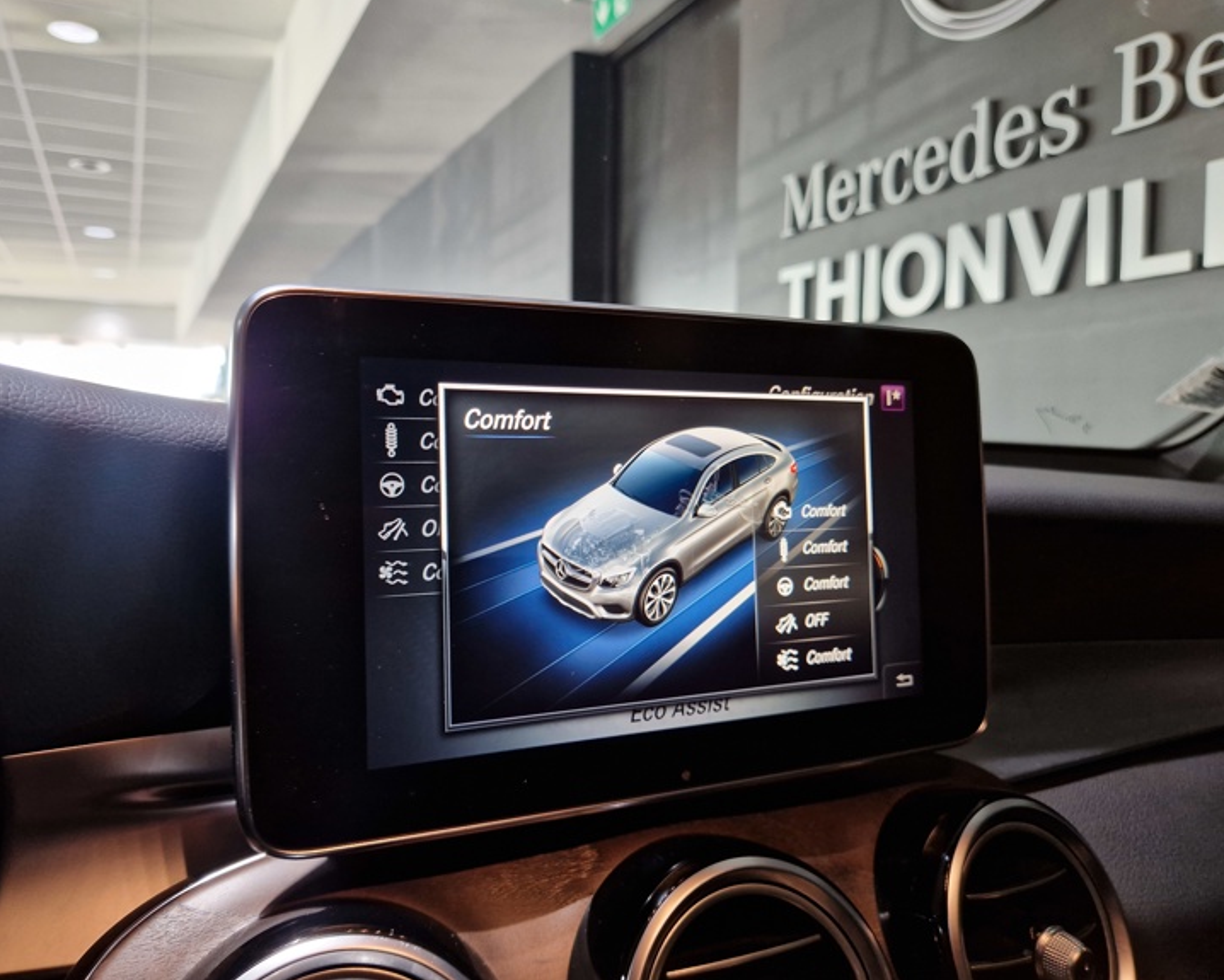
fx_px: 906
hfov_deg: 68.0
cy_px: 472
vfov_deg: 56.8
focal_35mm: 25
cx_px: 569
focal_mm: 5.4
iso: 200
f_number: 1.8
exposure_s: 1/50
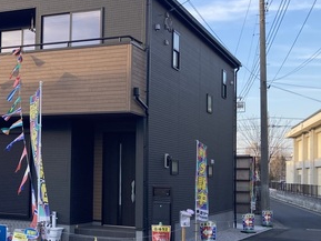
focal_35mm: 62
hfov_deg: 30.1
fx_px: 575
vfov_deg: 23.7
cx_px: 46
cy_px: 137
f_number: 1.8
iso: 20
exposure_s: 1/372
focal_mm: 3.99
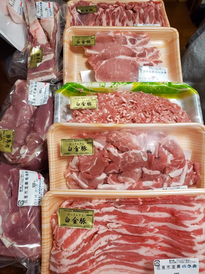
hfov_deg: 53.1
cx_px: 102
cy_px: 137
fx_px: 205
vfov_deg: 67.3
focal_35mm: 26
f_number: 2.4
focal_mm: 4.3
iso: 320
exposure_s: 1/33
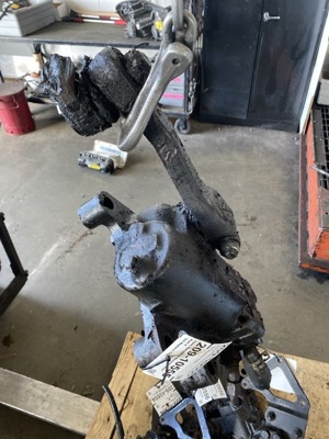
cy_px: 220
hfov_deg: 53.1
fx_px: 329
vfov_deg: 67.3
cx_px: 164
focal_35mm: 26
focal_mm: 4.25
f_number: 1.8
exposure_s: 1/60
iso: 250
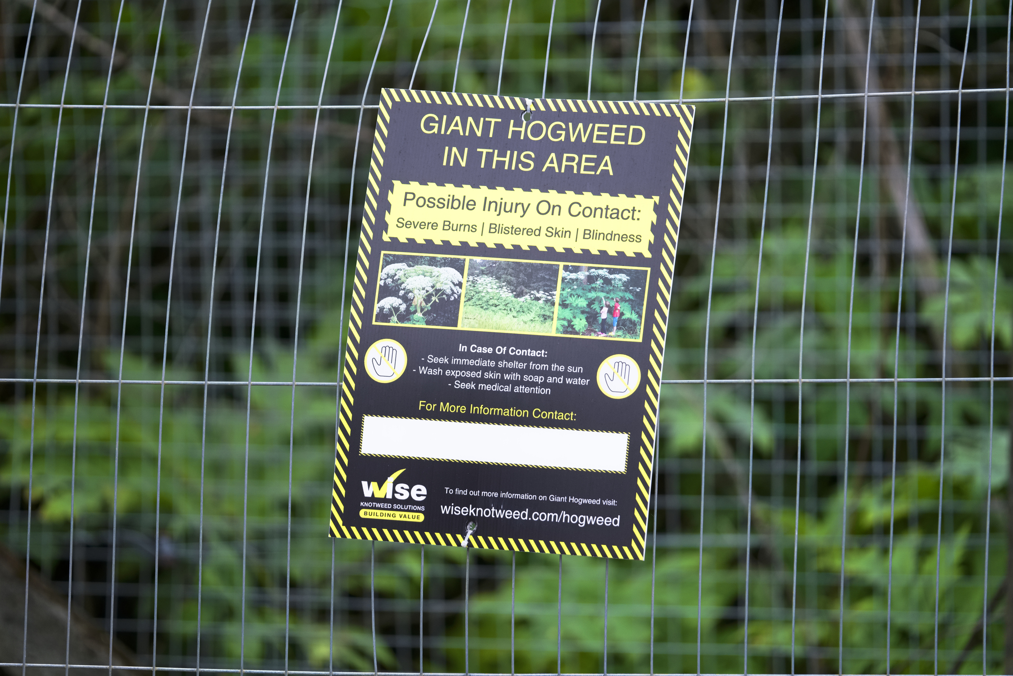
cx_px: 506
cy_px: 338
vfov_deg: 6.5
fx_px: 5909
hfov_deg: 9.8
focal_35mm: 210
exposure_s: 1/640
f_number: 2.8
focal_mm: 140
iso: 200
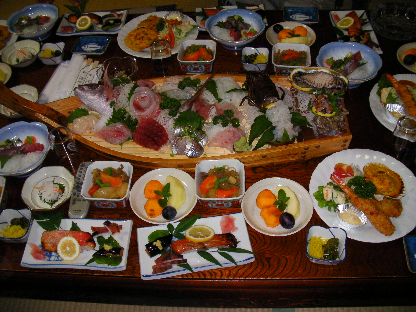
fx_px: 457
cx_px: 208
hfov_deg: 49.0
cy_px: 156
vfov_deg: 37.7
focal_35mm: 38
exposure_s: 1/30
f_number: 3.5
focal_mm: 6.3
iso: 200
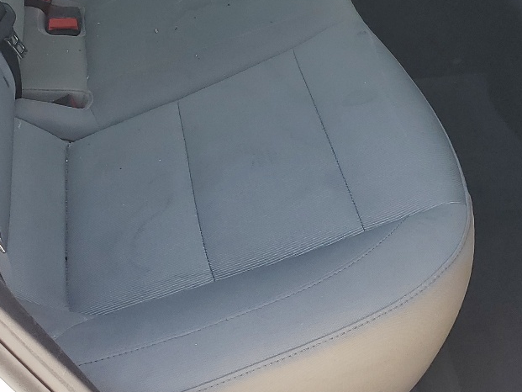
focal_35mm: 67
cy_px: 8
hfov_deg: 28.9
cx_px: 195
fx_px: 1011
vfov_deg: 21.2
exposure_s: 1/556
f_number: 1.5
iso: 50
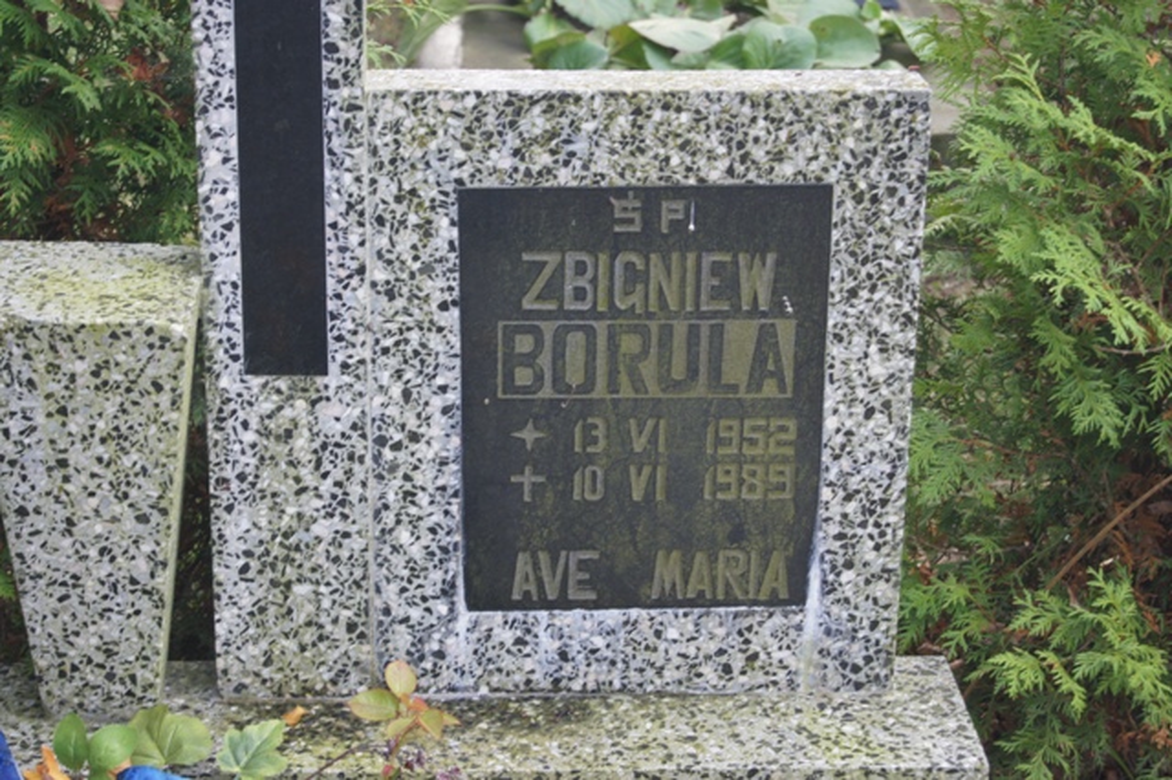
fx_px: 2684
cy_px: 390
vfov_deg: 16.5
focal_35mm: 82
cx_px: 586
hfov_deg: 24.6
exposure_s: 1/100
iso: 400
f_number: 5.6
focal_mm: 55
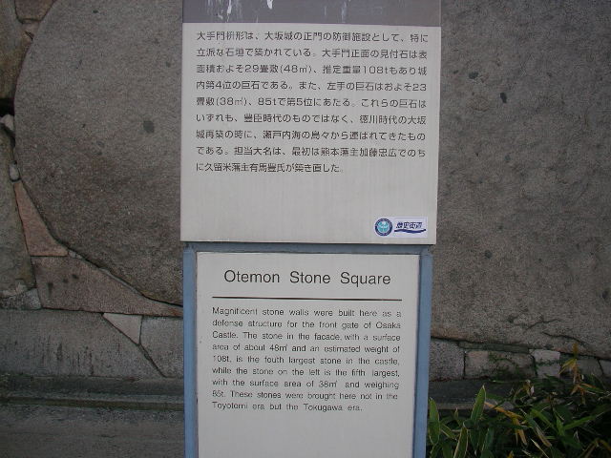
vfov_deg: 38.7
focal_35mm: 37
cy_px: 229
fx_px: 653
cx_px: 306
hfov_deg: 50.1
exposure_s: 1/160
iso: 50
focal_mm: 5.7
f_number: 2.8
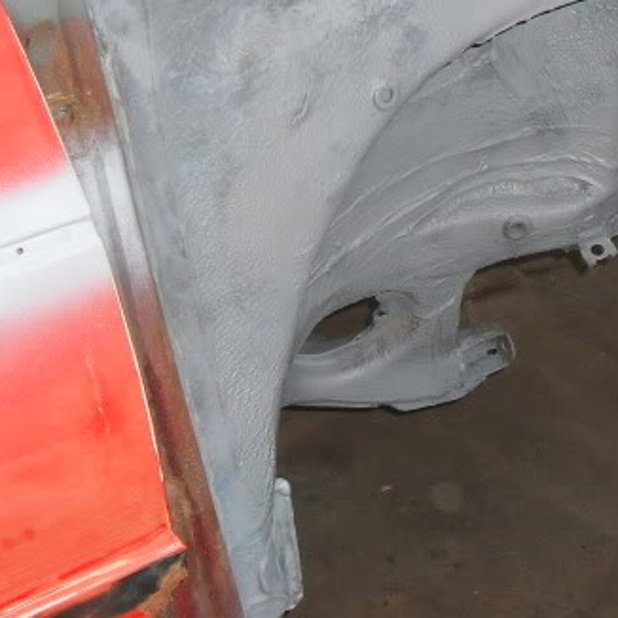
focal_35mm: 76
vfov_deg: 22.4
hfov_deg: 21.7
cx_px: 656
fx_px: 1535
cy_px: 114
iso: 200
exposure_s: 1/45
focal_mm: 6.3
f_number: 3.2
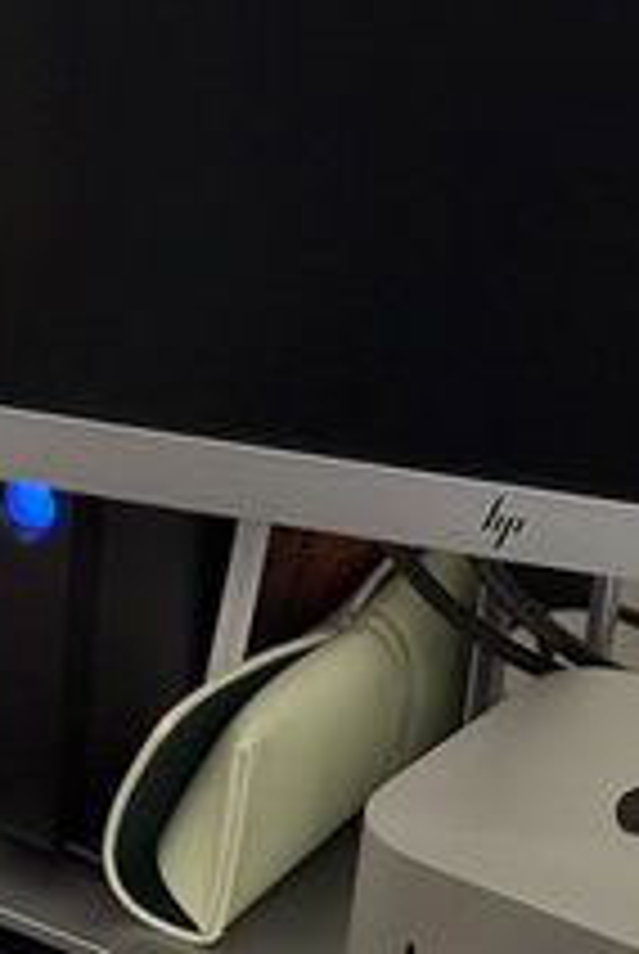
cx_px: 18
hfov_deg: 9.7
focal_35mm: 141
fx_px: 3742
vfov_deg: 14.3
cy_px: 940
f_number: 1.78
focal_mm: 6.76
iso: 800
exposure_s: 1/20
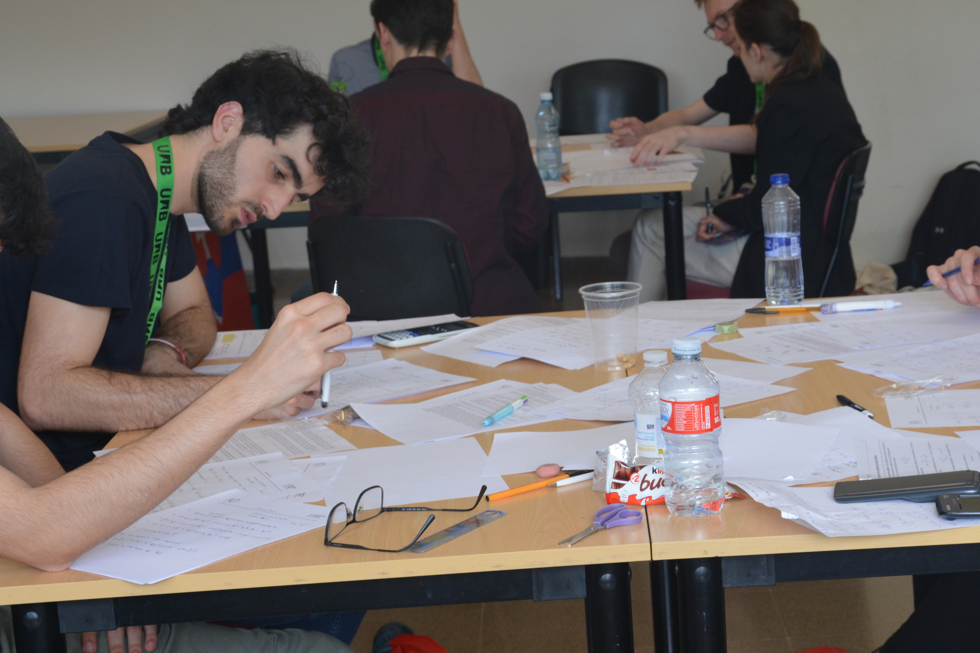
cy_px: 362
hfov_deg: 25.5
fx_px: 2150
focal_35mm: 79
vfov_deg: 17.3
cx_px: 670
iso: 500
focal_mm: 34
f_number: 5.6
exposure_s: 1/60
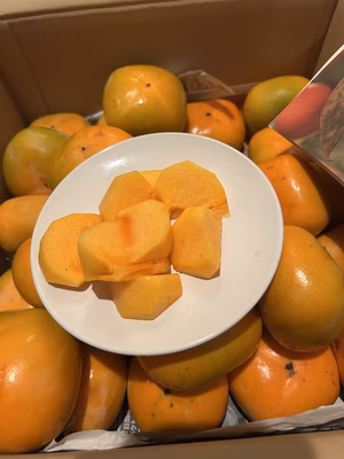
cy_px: 230
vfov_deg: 67.3
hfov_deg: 53.1
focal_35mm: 26
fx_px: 345
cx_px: 172
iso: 500
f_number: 1.5
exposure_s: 1/50
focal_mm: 5.7
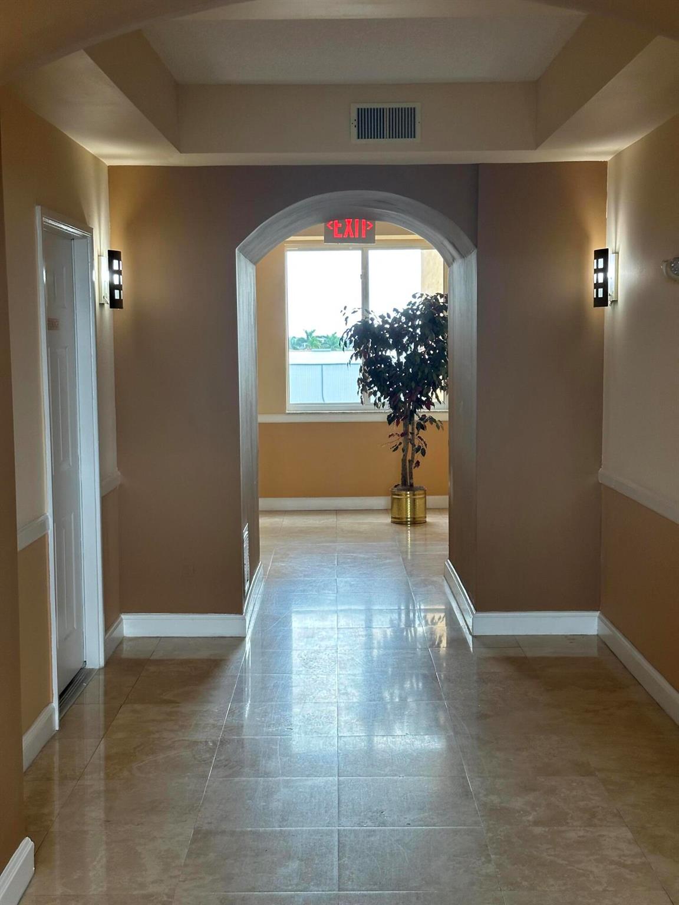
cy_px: 452
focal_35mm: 48
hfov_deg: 30.3
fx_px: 1255
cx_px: 340
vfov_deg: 39.7
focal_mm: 6.86
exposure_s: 1/120
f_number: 1.78
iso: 80
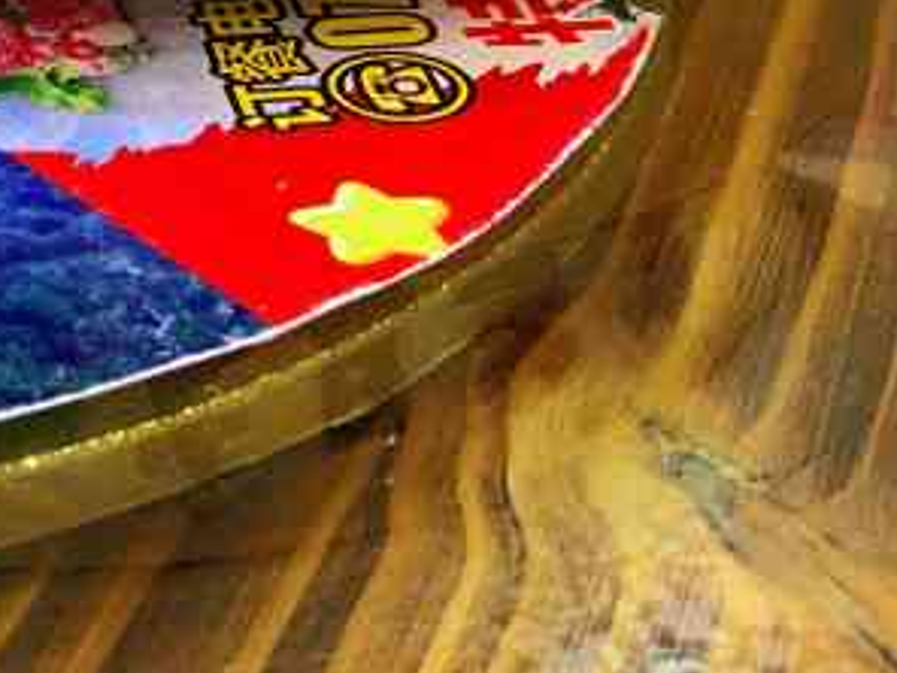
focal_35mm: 123
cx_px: 170
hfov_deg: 15.9
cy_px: -108
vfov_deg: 11.8
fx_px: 3187
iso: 160
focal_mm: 6
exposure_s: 1/50
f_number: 2.4
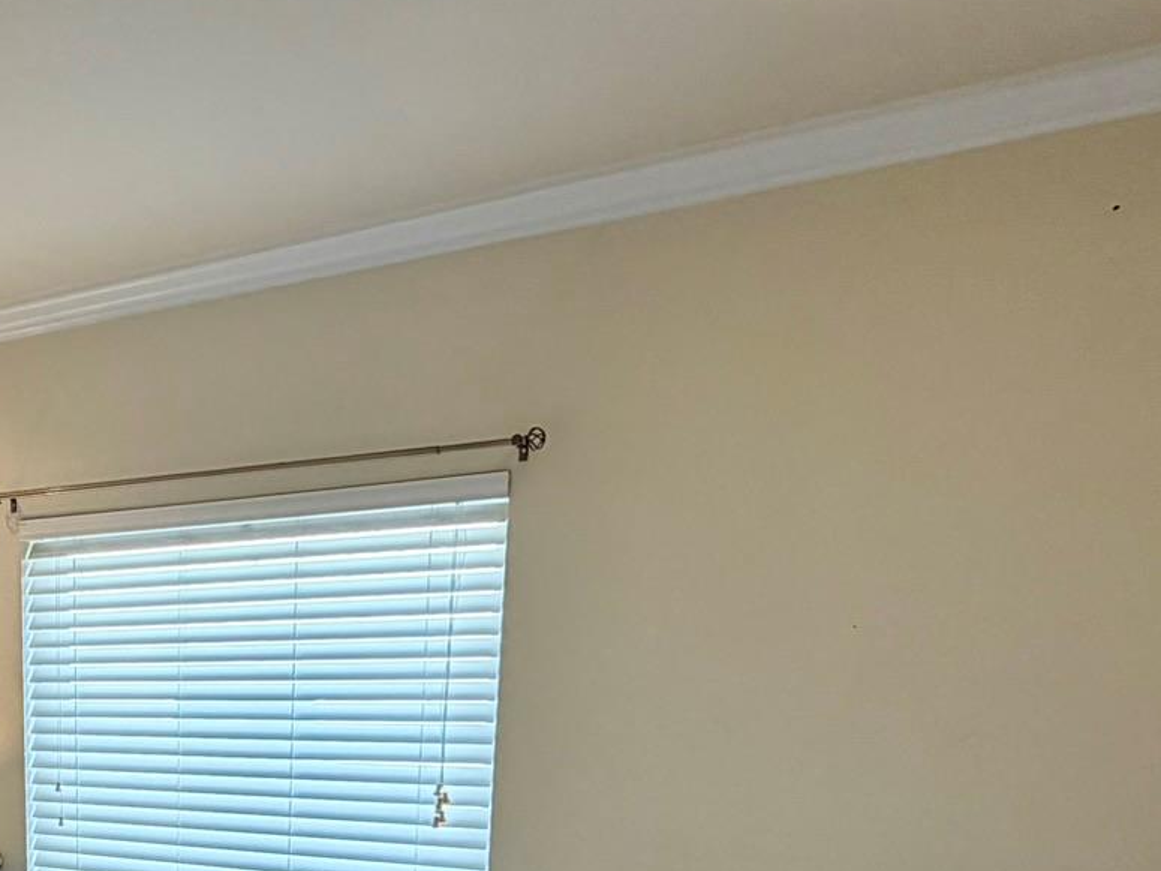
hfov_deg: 43.6
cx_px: 24
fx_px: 1241
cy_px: 913
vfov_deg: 34.4
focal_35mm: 37
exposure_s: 1/120
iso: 125
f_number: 2.2
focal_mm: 2.22
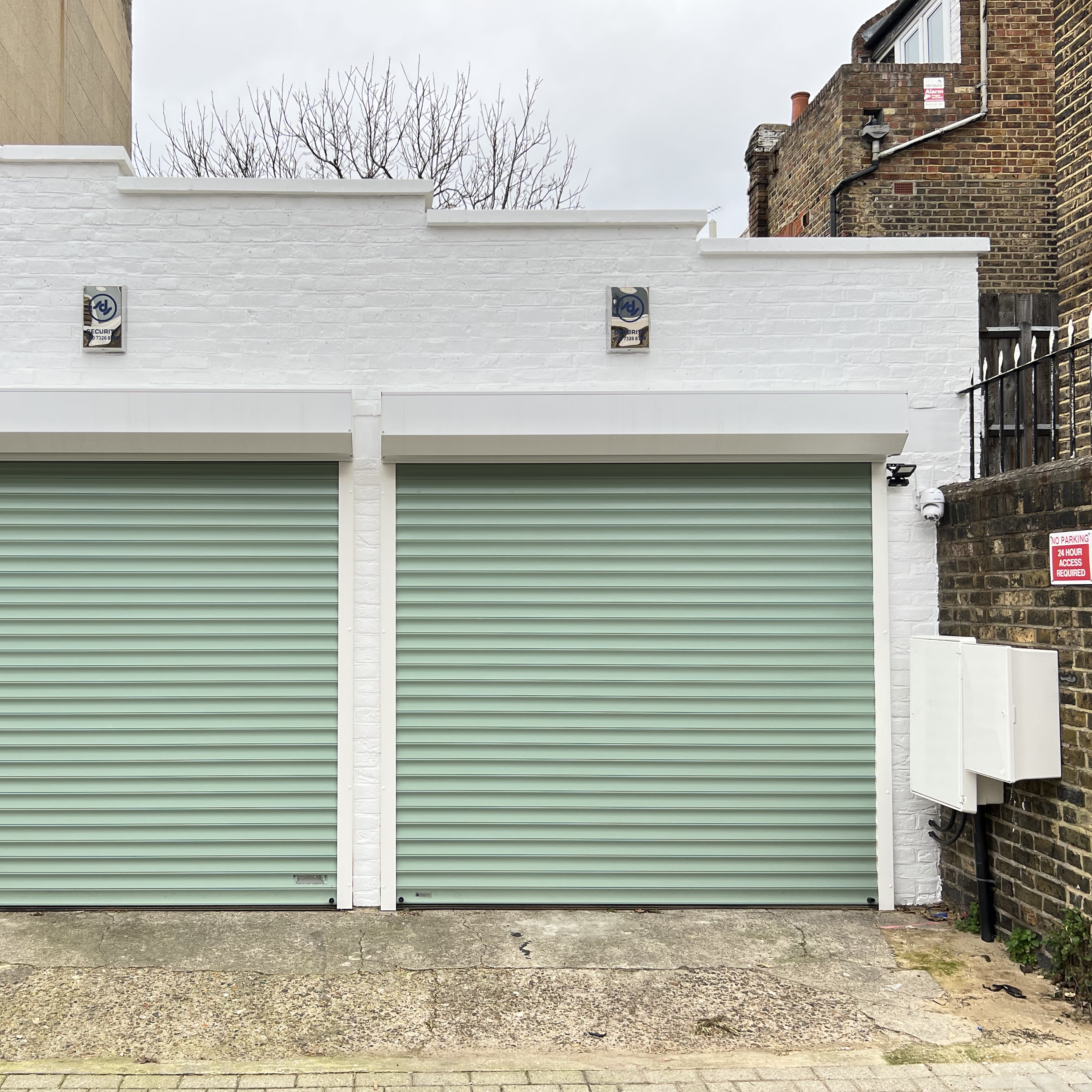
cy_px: 555
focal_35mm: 33
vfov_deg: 49.7
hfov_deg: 49.2
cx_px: 400
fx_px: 1178
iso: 50
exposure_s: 1/398
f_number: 1.5
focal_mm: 5.7
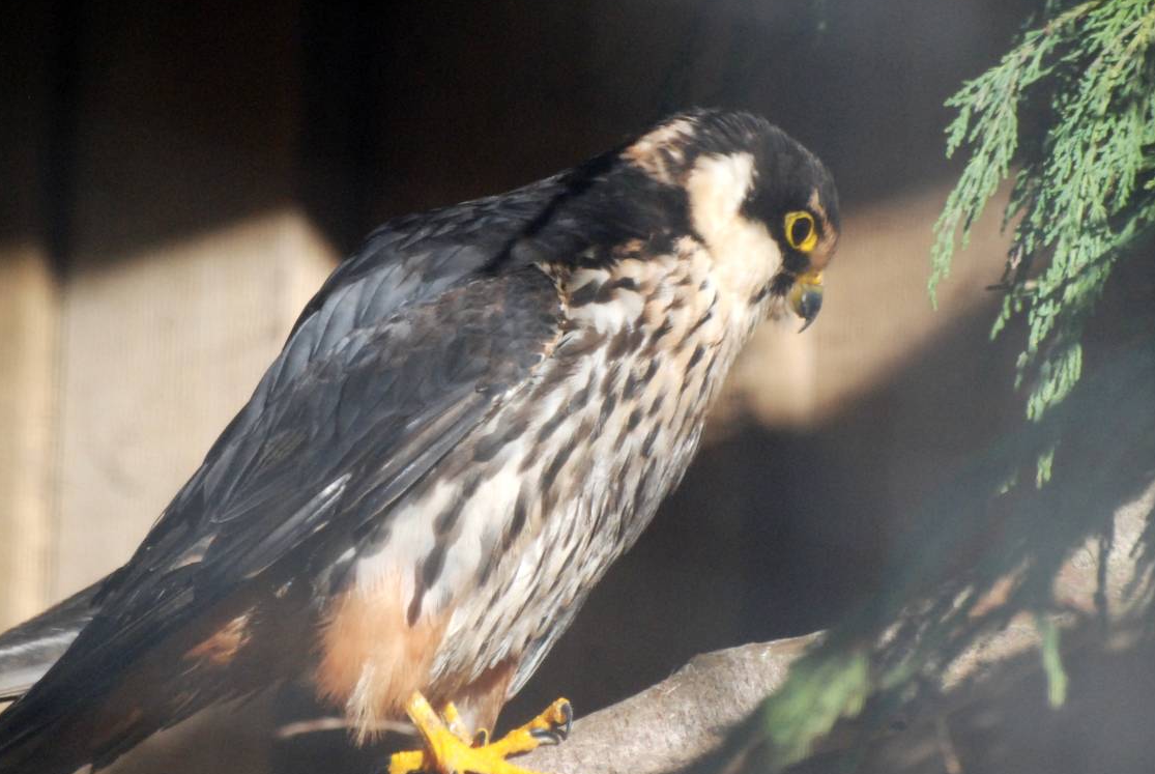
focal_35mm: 581
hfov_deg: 3.5
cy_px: 341
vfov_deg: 2.4
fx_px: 18667
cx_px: 474
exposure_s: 1/800
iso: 1000
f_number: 5.6
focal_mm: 270
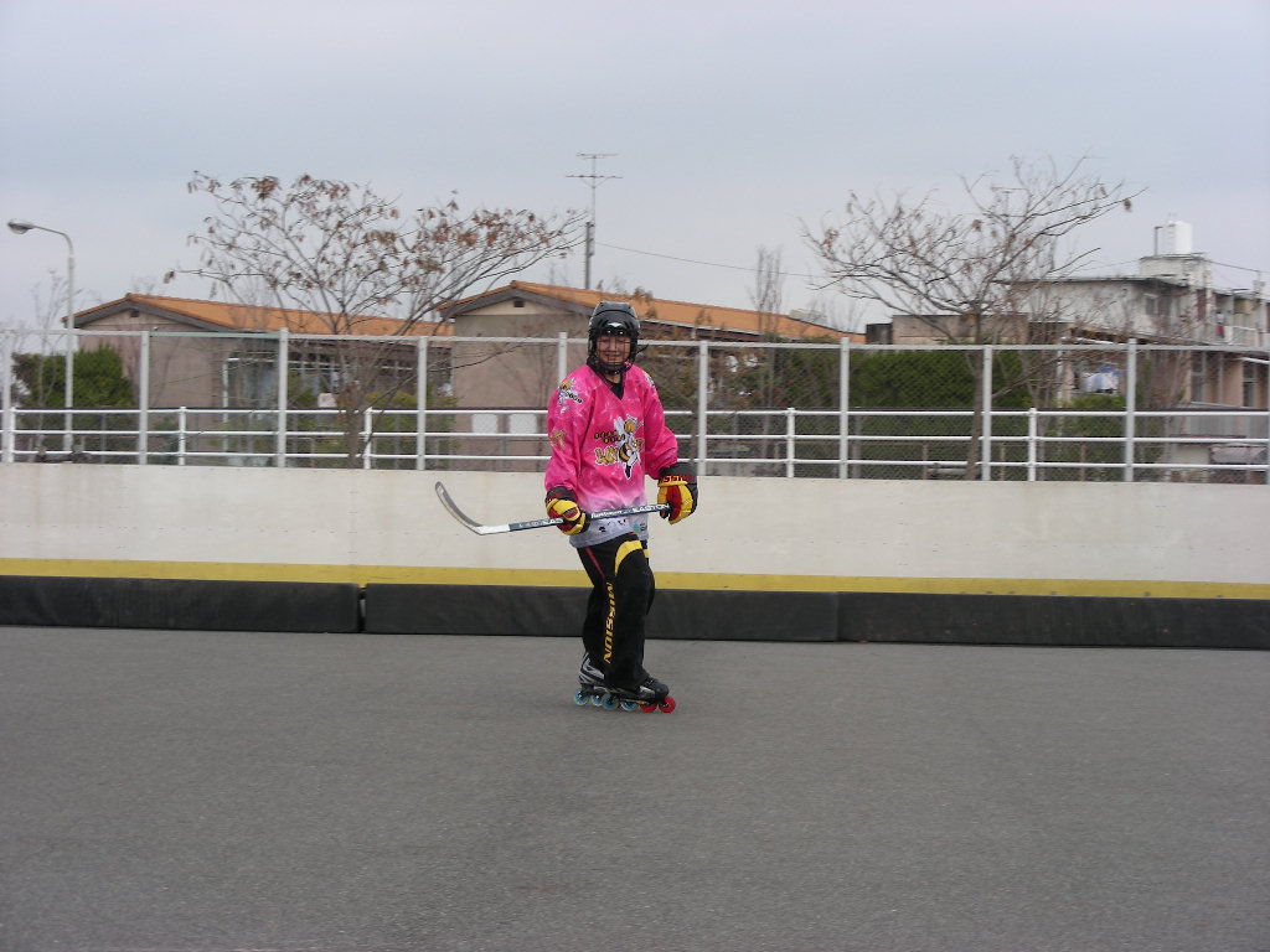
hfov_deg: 22.5
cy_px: 476
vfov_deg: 17.0
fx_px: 3192
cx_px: 635
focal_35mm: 87
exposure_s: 1/228
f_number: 4
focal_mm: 14.6
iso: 50
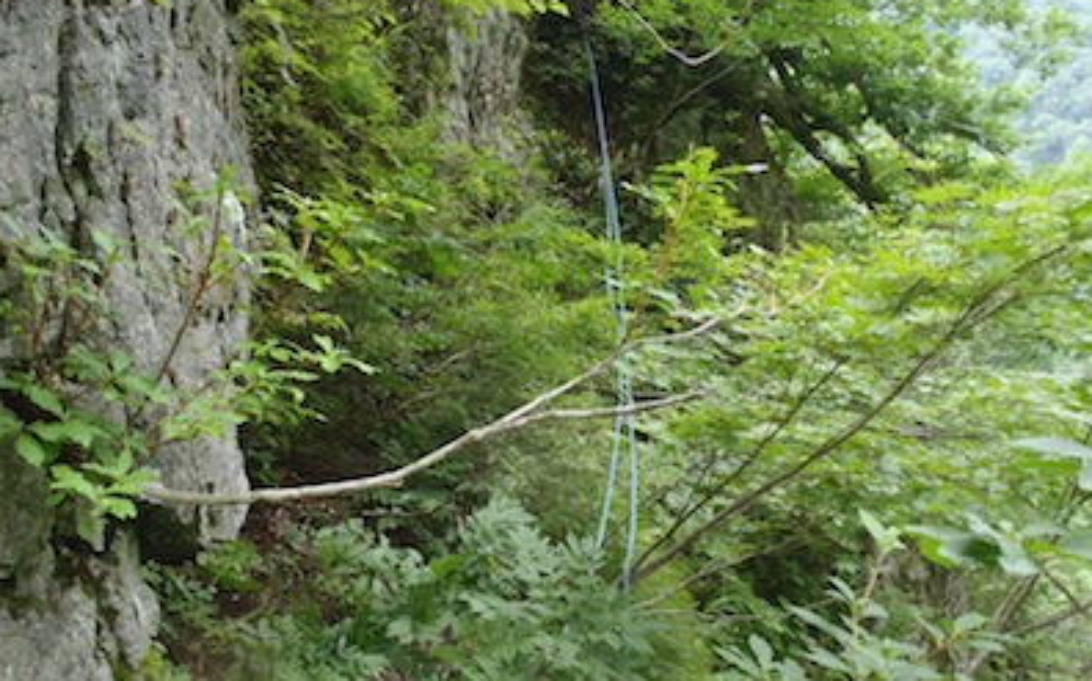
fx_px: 892
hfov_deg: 62.9
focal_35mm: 30
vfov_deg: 41.7
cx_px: 543
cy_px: 372
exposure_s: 1/30
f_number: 3.9
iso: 125
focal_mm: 5
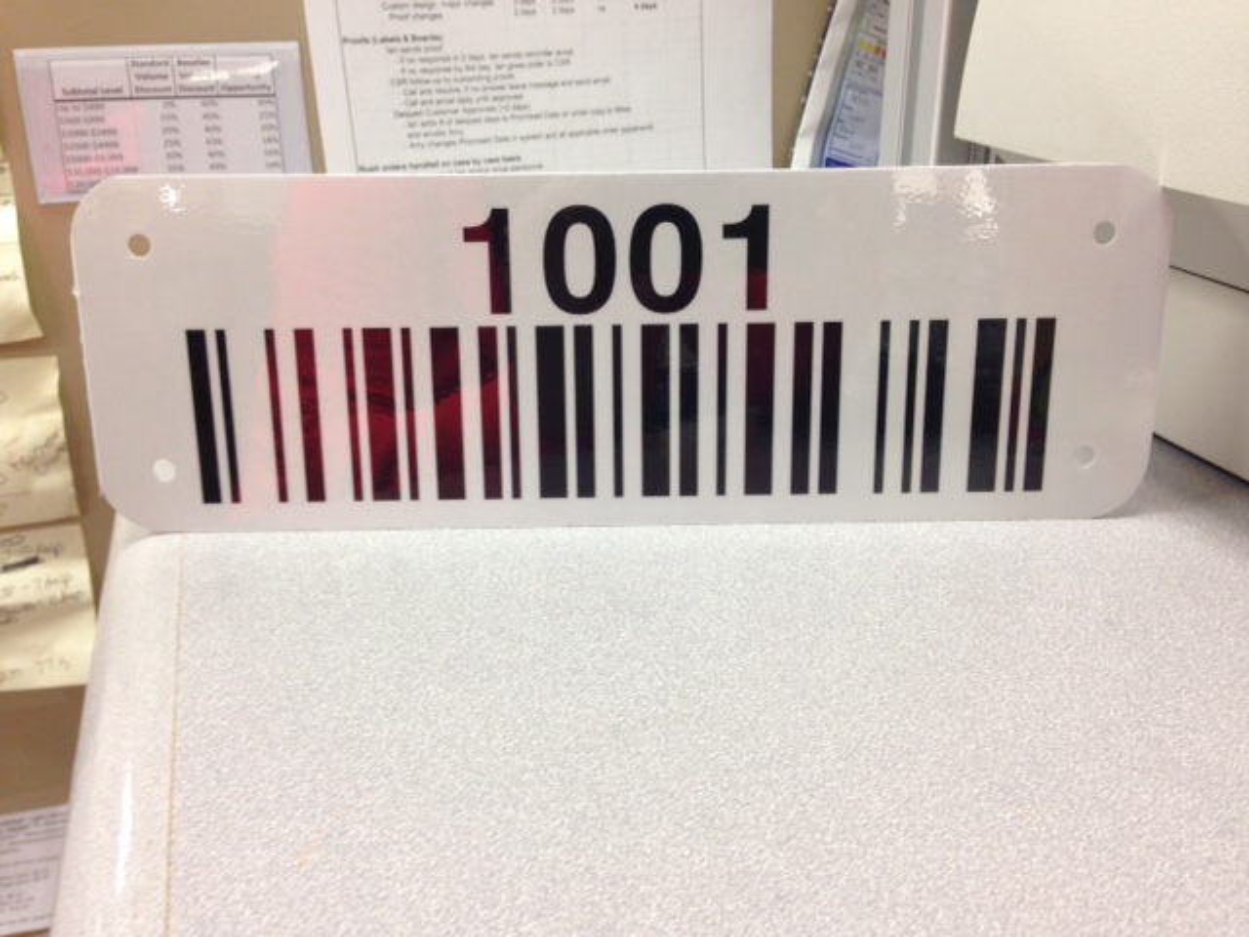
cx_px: 624
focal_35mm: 33
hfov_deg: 55.4
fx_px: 1191
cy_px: 468
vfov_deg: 42.9
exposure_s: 1/20
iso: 64
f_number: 2.4
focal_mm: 4.12
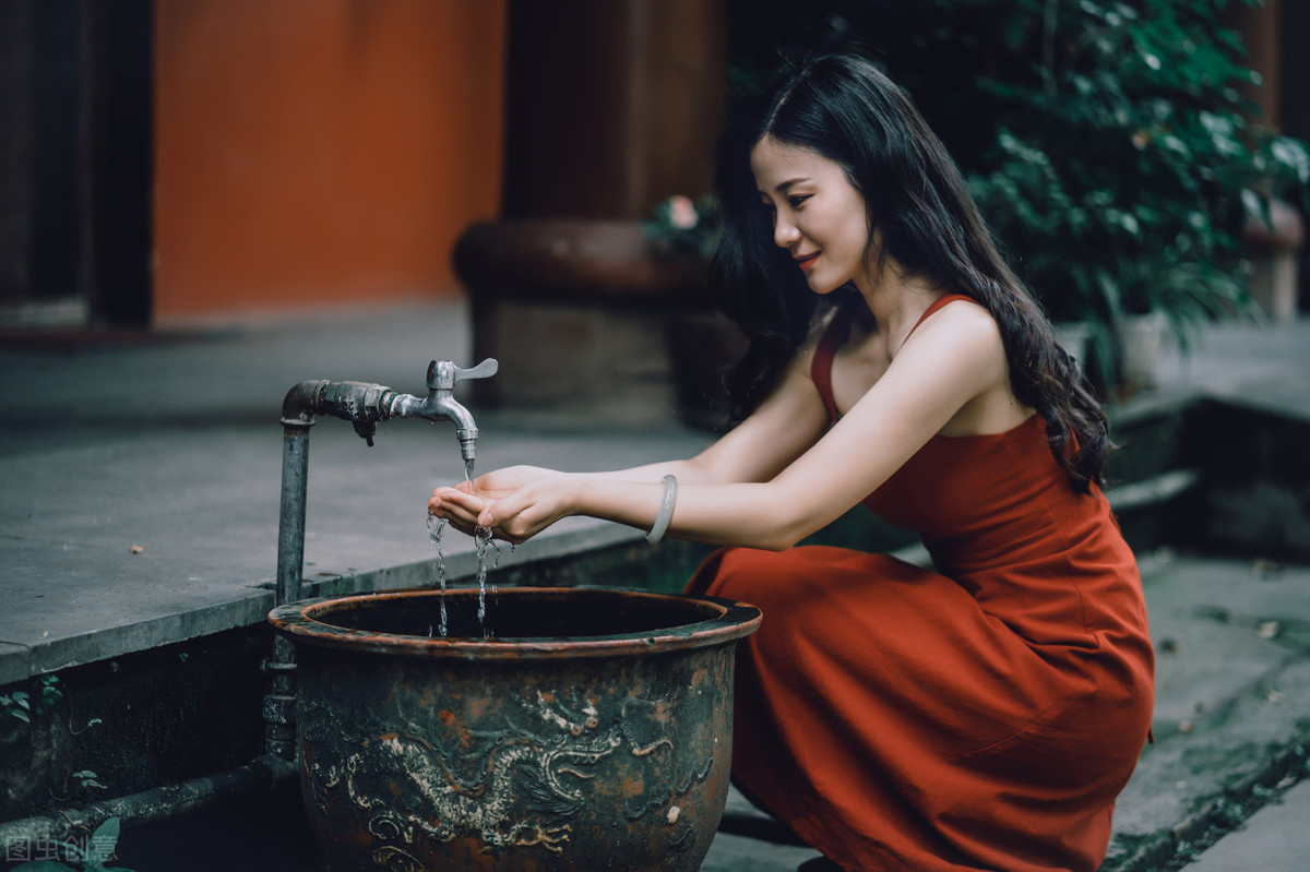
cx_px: 655
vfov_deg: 16.1
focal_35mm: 85
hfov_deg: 23.9
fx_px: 3092
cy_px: 436
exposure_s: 1/125
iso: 200
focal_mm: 85
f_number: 1.8
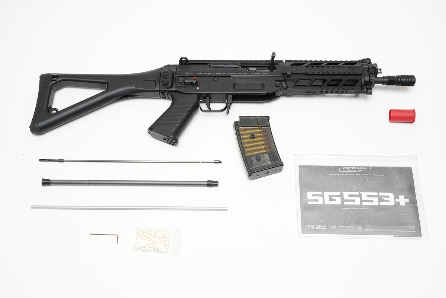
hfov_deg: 45.4
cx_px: 223
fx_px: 533
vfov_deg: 31.2
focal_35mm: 43
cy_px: 149
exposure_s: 1/60
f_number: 22
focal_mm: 43
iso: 1600
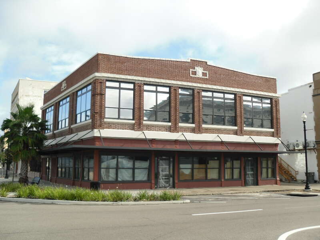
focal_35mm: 34
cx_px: 160
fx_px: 314
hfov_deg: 54.0
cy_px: 120
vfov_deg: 41.8
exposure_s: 1/112
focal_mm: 6
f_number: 8.1
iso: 80
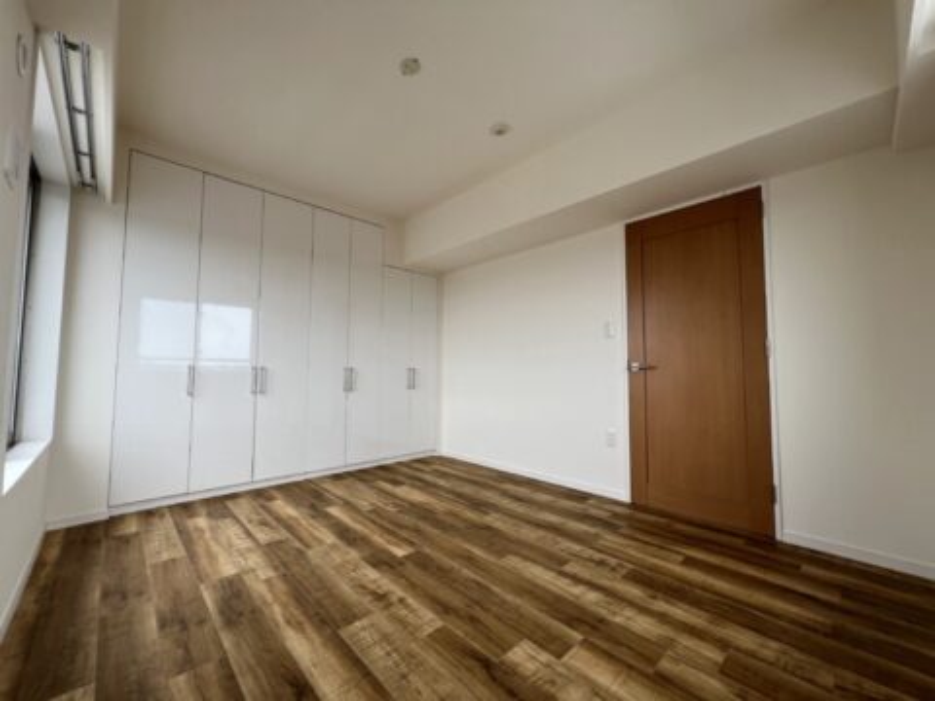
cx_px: 468
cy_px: 350
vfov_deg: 89.9
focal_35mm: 13
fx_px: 351
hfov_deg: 106.2
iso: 32
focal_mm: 1.57
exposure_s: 1/201
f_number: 1.8
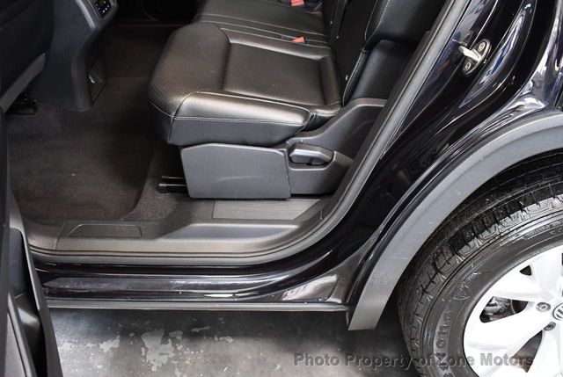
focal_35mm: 36
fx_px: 564
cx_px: 282
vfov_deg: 37.0
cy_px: 188
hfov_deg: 53.1
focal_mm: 18
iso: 3200
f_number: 3.5
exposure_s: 1/60
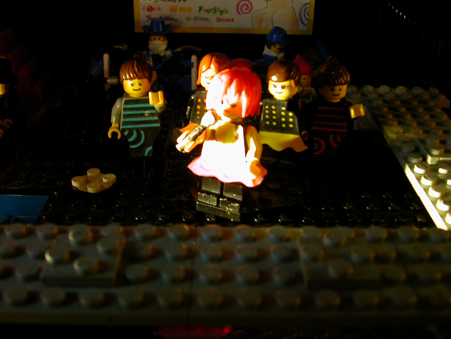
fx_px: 560
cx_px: 226
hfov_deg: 43.9
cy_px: 170
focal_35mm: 43
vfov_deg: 33.6
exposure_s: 1/12.3
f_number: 2.9
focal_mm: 6.6
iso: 100
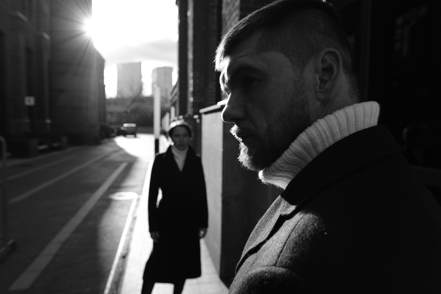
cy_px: 147
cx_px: 220
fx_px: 294
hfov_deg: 73.7
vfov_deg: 53.1
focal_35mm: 24
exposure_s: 1/800
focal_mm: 16
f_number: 4
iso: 200
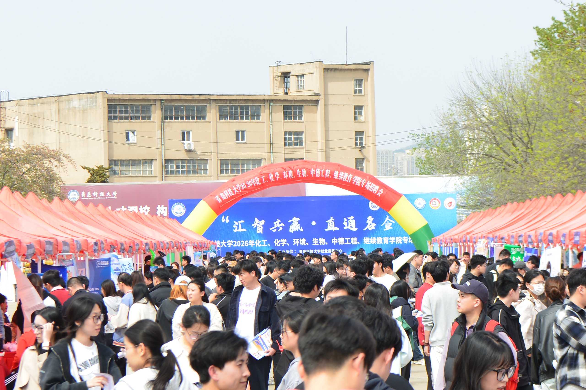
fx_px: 1139
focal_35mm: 70
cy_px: 195
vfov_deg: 19.4
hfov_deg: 28.9
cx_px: 293
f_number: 8
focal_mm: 70
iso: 100
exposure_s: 1/100
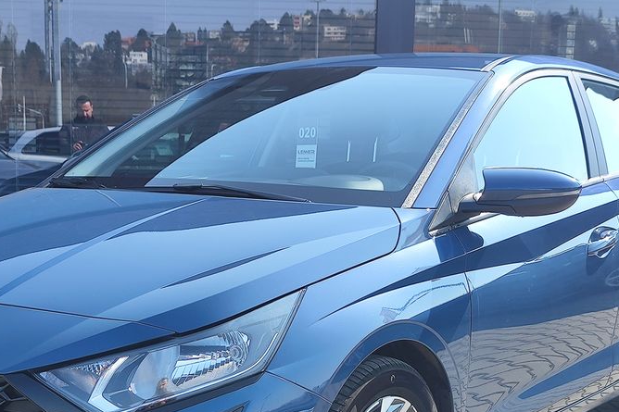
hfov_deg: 45.2
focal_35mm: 43
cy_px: 357
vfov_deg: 30.1
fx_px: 739
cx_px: 248
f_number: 1.69
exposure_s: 1/393
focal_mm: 7.01
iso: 50
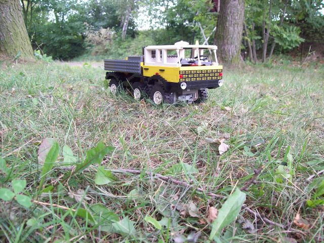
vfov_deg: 39.7
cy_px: 122
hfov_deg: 51.4
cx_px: 162
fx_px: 337
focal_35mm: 36
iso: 80
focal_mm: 6
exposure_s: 1/93.7
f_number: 2.7
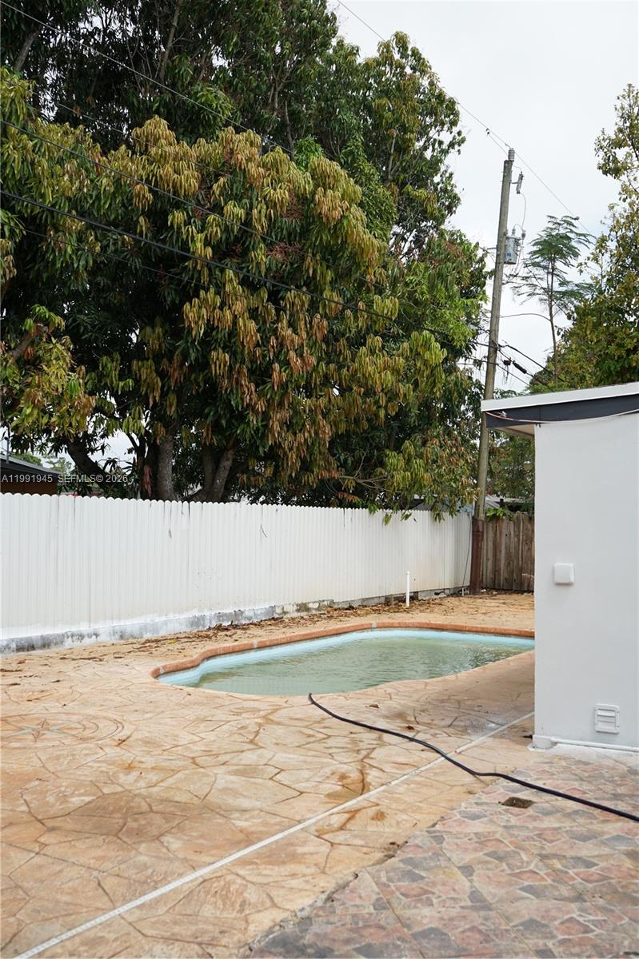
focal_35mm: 35
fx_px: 933
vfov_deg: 54.5
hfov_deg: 37.8
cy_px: 480
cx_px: 320
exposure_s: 1/250
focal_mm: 35
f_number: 7.1
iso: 100
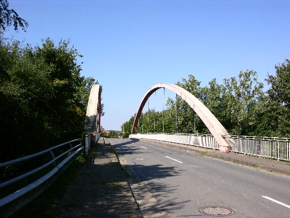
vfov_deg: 40.7
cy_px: 109
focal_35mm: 35
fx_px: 293
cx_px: 145
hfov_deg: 52.6
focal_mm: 8.9
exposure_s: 1/112
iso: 50
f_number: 8
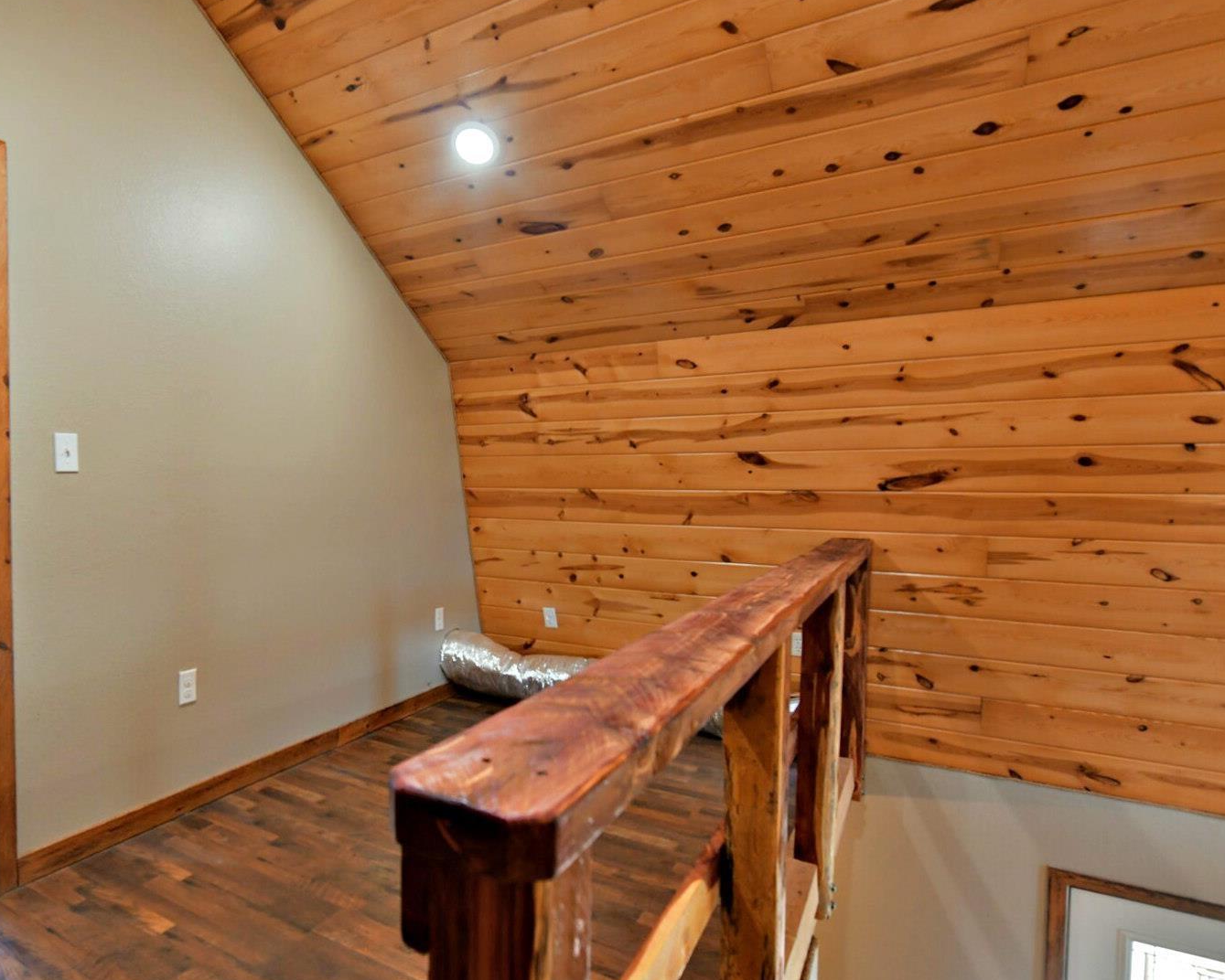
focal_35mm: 20
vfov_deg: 68.1
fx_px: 725
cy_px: 509
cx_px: 424
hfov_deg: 78.1
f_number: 5
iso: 2500
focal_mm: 14
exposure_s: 1/100
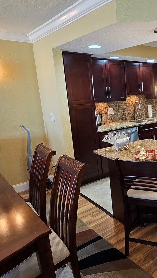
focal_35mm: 27
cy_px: 142
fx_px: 200
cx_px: 163
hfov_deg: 37.5
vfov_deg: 69.9
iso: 160
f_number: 2.2
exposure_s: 1/60
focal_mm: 2.2
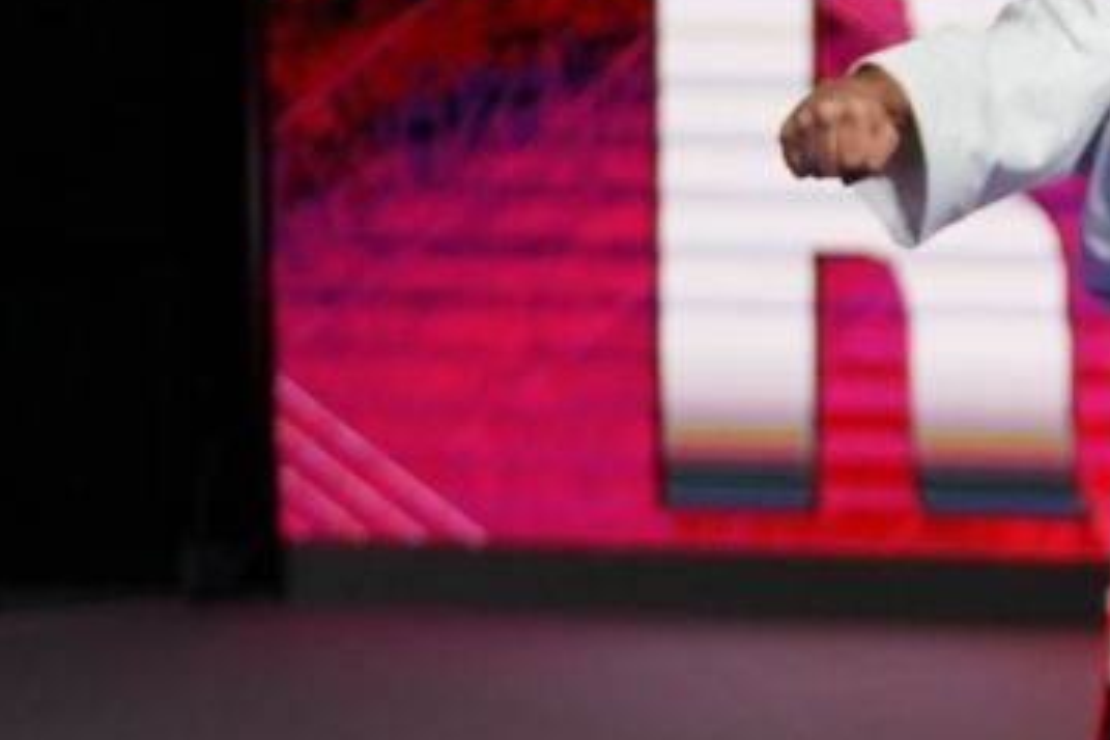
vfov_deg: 2.4
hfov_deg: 3.6
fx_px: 17543
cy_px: 675
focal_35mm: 569
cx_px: 2590
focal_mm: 113
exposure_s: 1/500
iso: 1000
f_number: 2.8
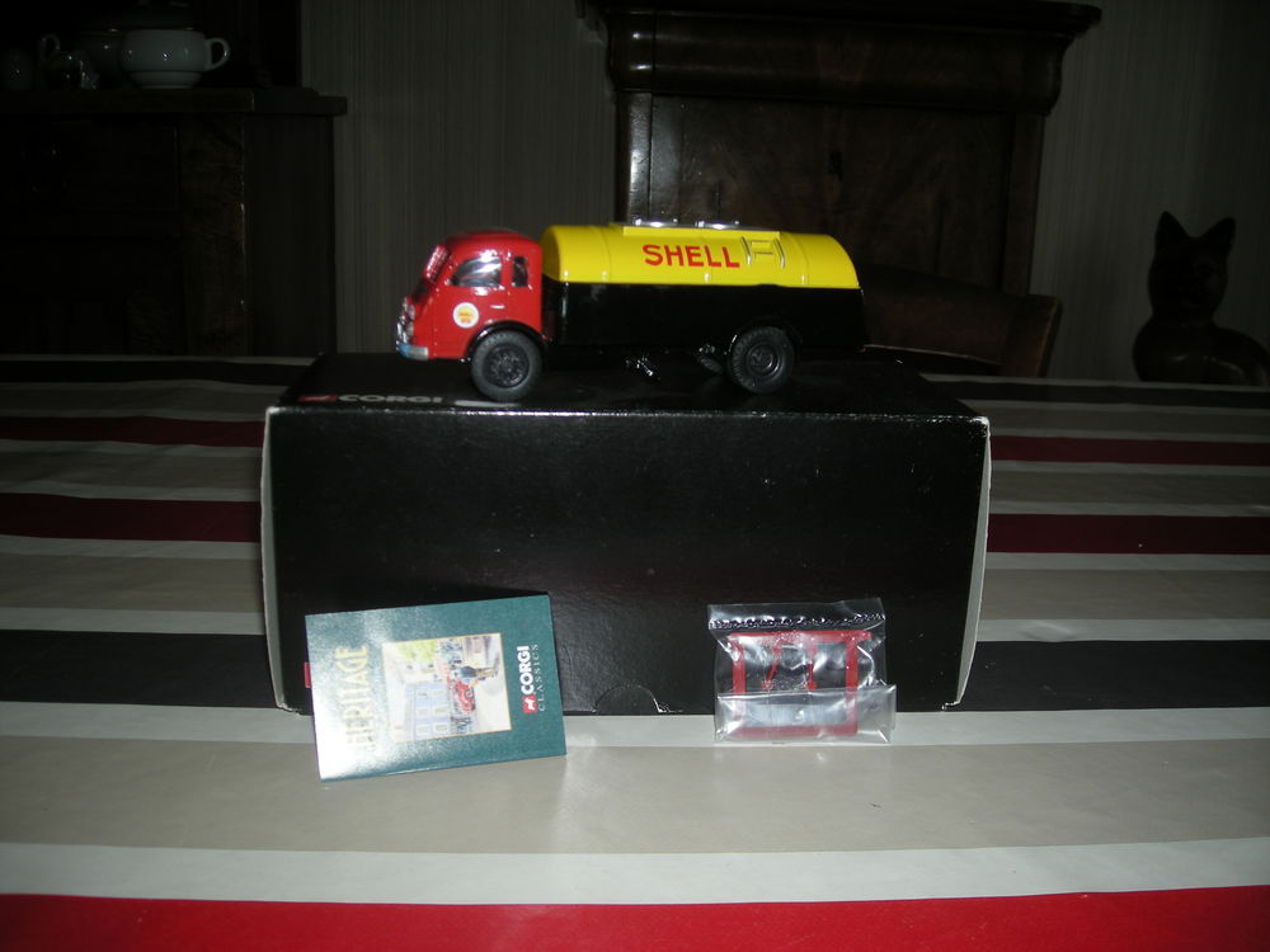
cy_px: 476
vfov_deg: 40.7
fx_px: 1284
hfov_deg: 52.6
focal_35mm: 35
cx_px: 635
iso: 50
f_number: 2.8
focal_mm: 5.7
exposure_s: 1/60
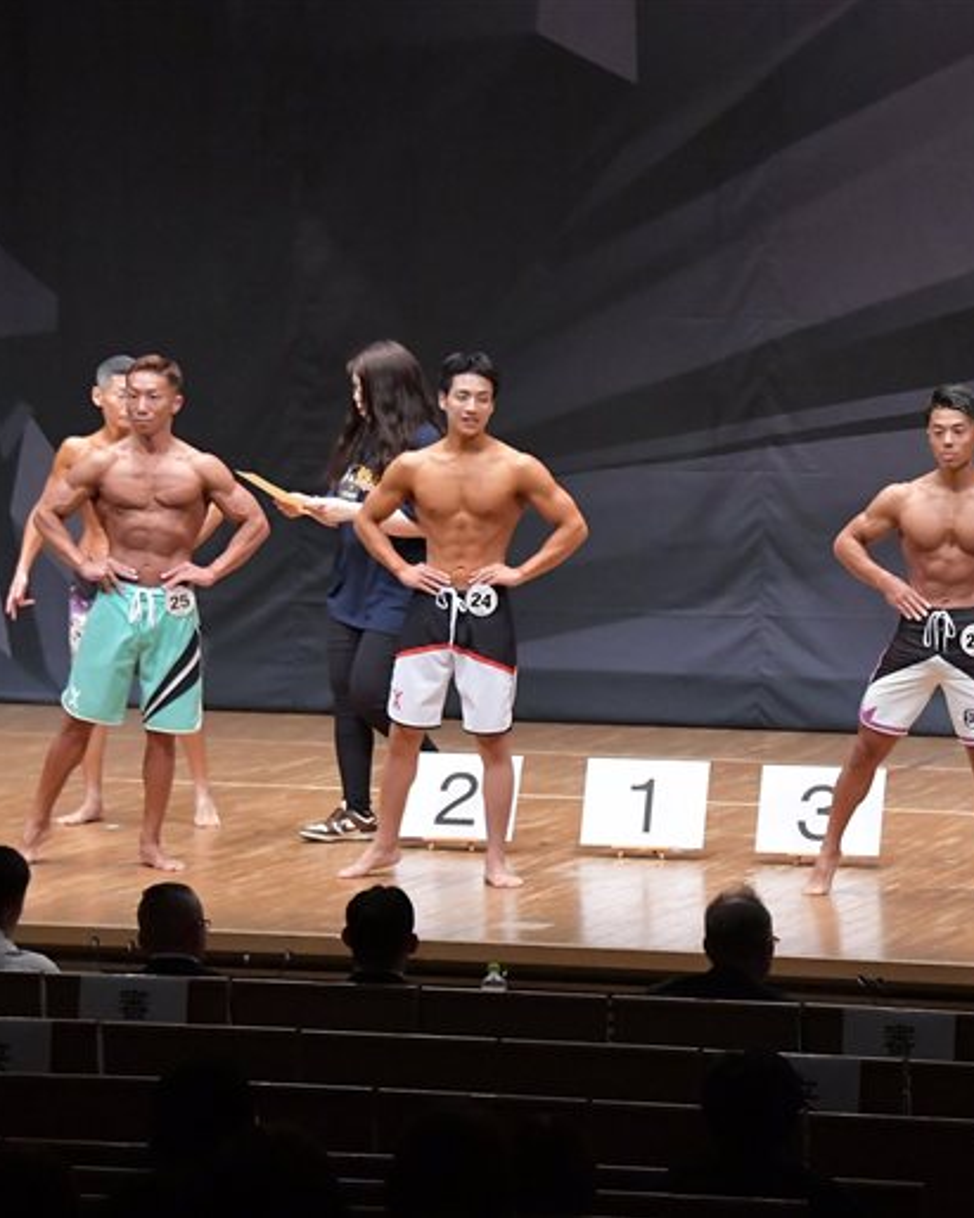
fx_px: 6884
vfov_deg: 10.1
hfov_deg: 8.1
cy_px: 609
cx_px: 790
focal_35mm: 191
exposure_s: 1/400
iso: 8000
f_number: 5.6
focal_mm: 90
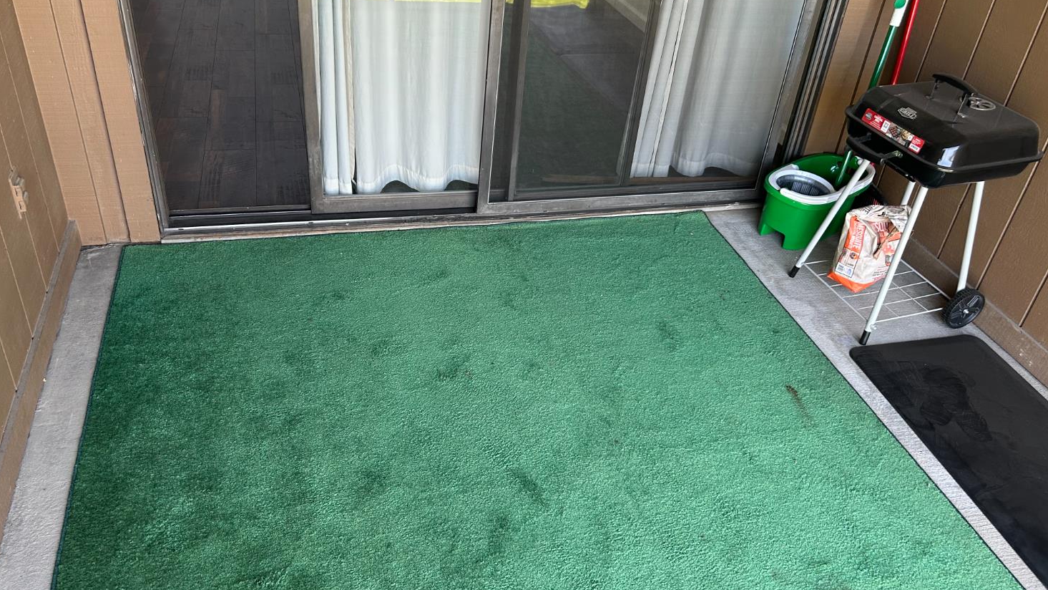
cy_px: 267
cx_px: 532
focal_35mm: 29
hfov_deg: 66.1
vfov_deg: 40.1
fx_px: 806
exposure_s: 1/121
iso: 125
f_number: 1.5
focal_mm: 5.7
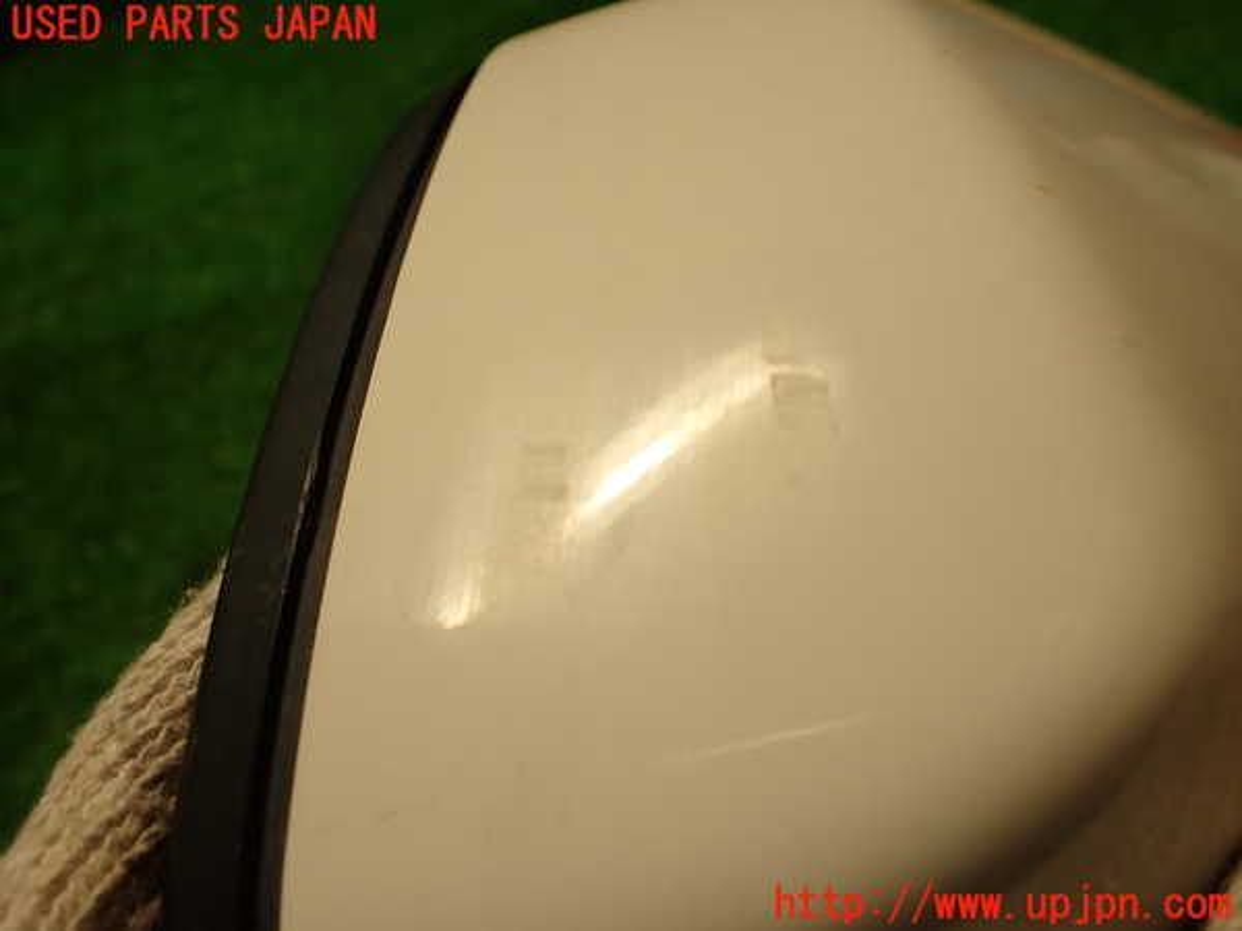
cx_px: 621
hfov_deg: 60.0
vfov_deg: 46.8
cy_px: 466
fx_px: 1076
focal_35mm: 30
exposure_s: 1/60
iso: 200
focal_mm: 5.4
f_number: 2.3
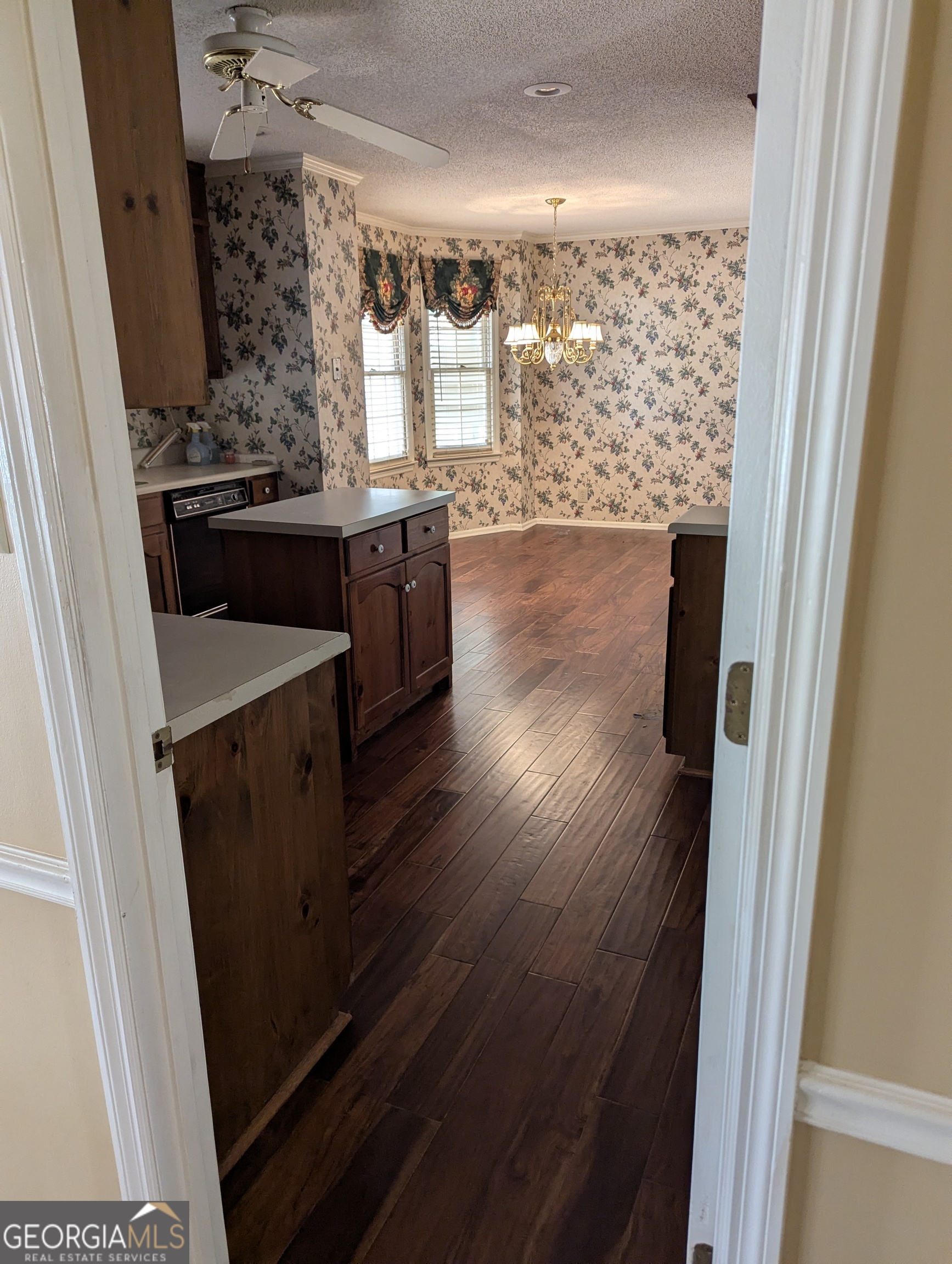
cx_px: 476
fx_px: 878
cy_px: 632
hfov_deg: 56.9
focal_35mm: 24
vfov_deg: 71.5
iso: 364
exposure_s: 1/120
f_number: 1.85
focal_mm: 6.81
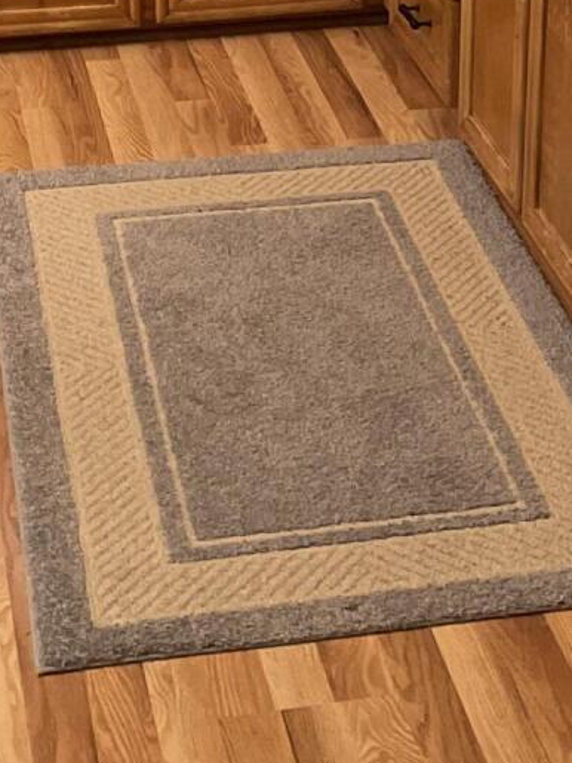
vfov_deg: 17.8
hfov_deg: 14.6
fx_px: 2226
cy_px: -317
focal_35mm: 101
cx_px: 320
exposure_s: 1/60
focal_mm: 4.2
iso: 400
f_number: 1.6
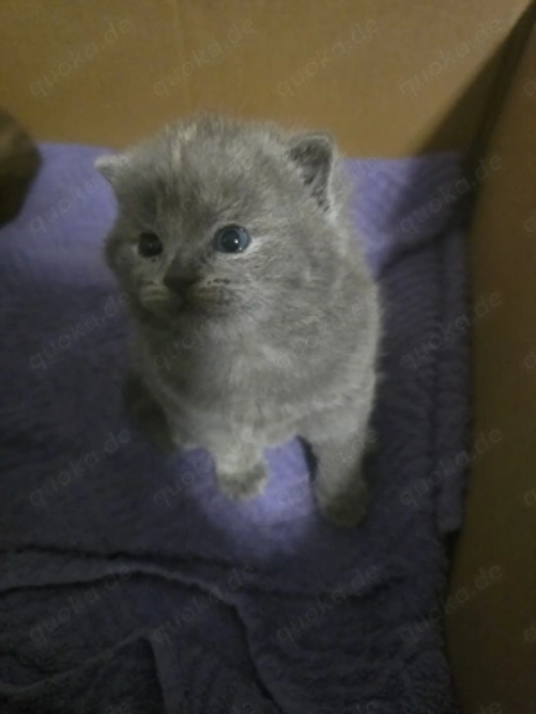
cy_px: 357
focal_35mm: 23
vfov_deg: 73.9
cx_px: 268
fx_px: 475
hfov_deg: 58.9
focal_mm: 6.3
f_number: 1.7
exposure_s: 1/34
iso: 1600
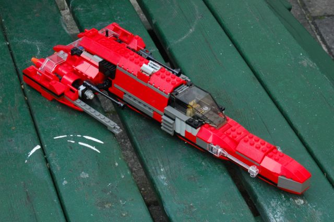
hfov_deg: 21.9
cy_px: 111
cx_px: 167
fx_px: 862
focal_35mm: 93
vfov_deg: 14.7
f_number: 20
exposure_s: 1/5
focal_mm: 62
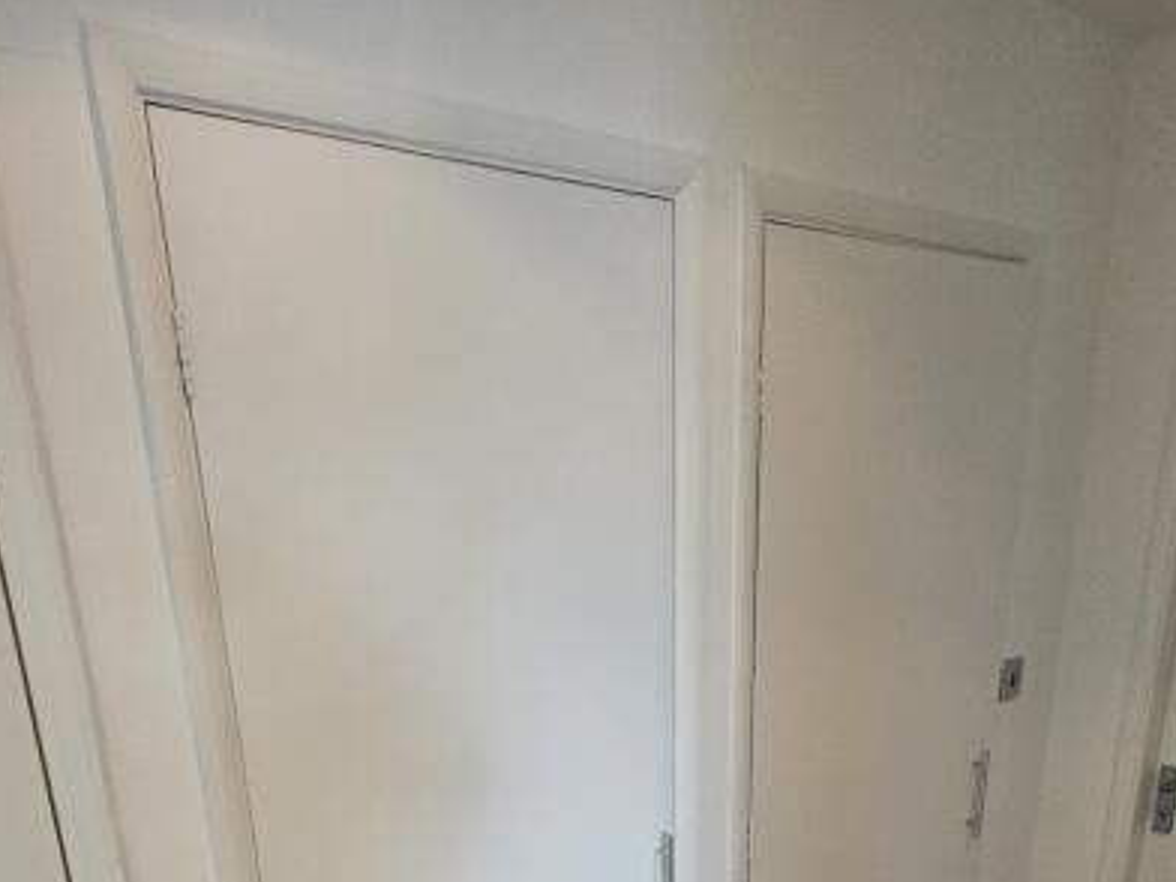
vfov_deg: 33.5
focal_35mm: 34
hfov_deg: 53.8
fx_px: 1155
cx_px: 654
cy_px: 1074
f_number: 2.2
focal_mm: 2.2
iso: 400
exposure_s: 1/33.3
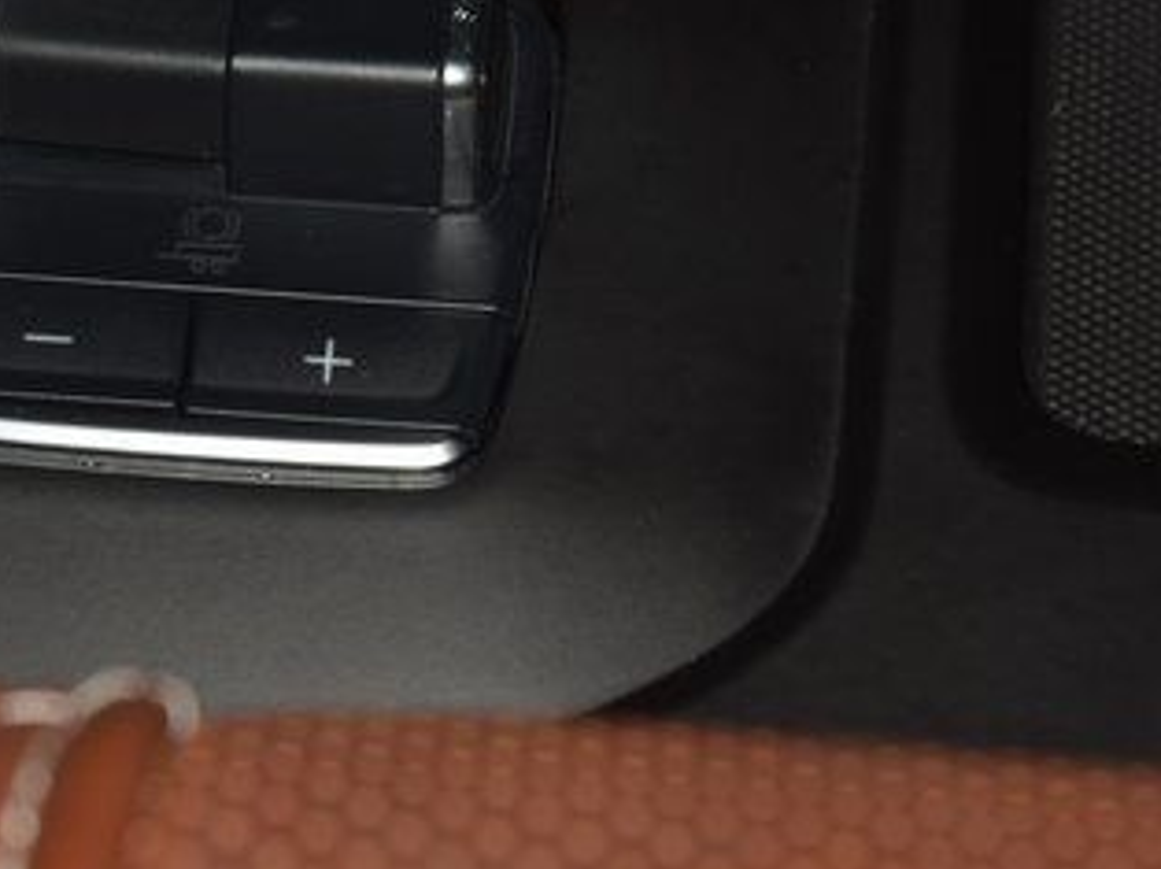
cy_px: 190
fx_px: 6904
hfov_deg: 9.6
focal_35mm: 206
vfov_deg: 7.2
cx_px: 218
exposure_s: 1/125
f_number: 8
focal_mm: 70
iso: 100
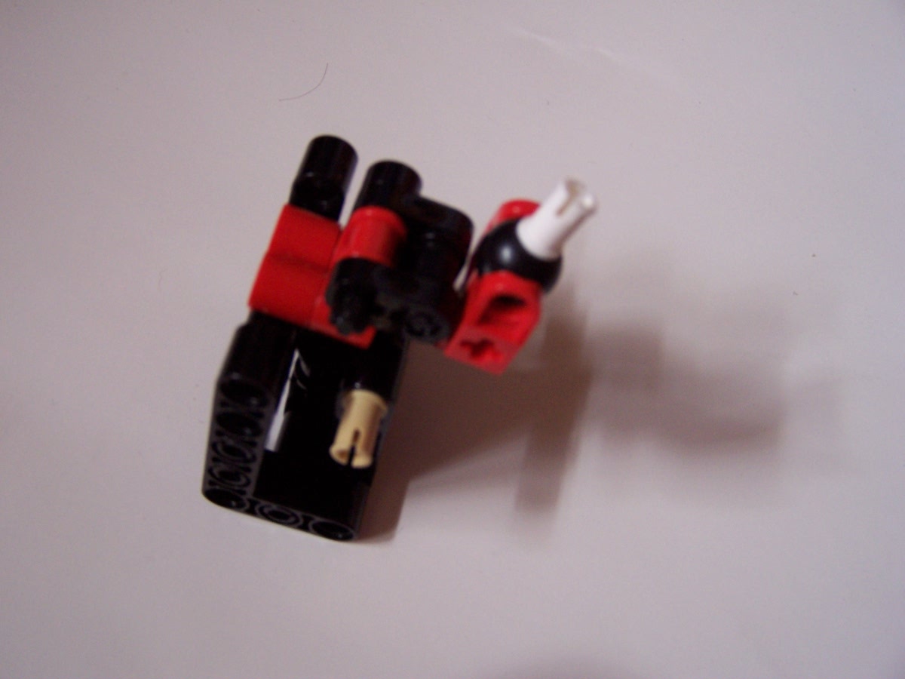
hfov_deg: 49.0
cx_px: 452
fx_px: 993
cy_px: 340
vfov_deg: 37.7
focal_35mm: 38
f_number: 2.8
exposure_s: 1/15
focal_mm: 6.3
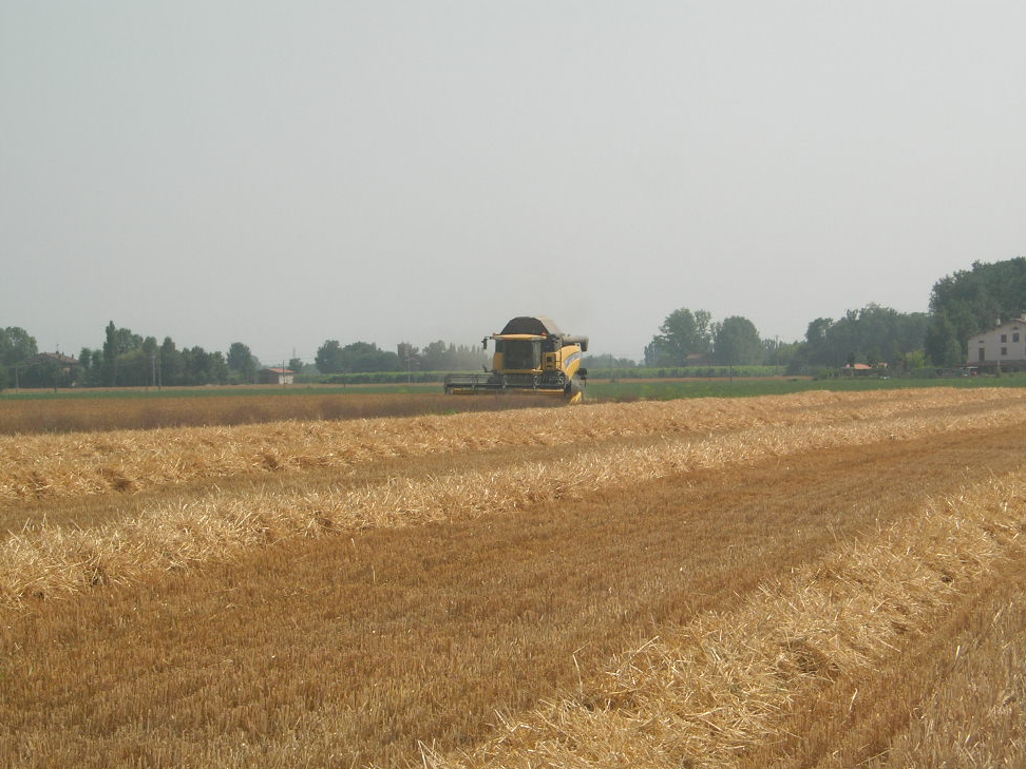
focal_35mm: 119
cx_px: 521
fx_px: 3527
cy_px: 377
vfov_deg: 12.5
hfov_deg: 16.6
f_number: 8.2
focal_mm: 23.4
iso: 64
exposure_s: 1/283
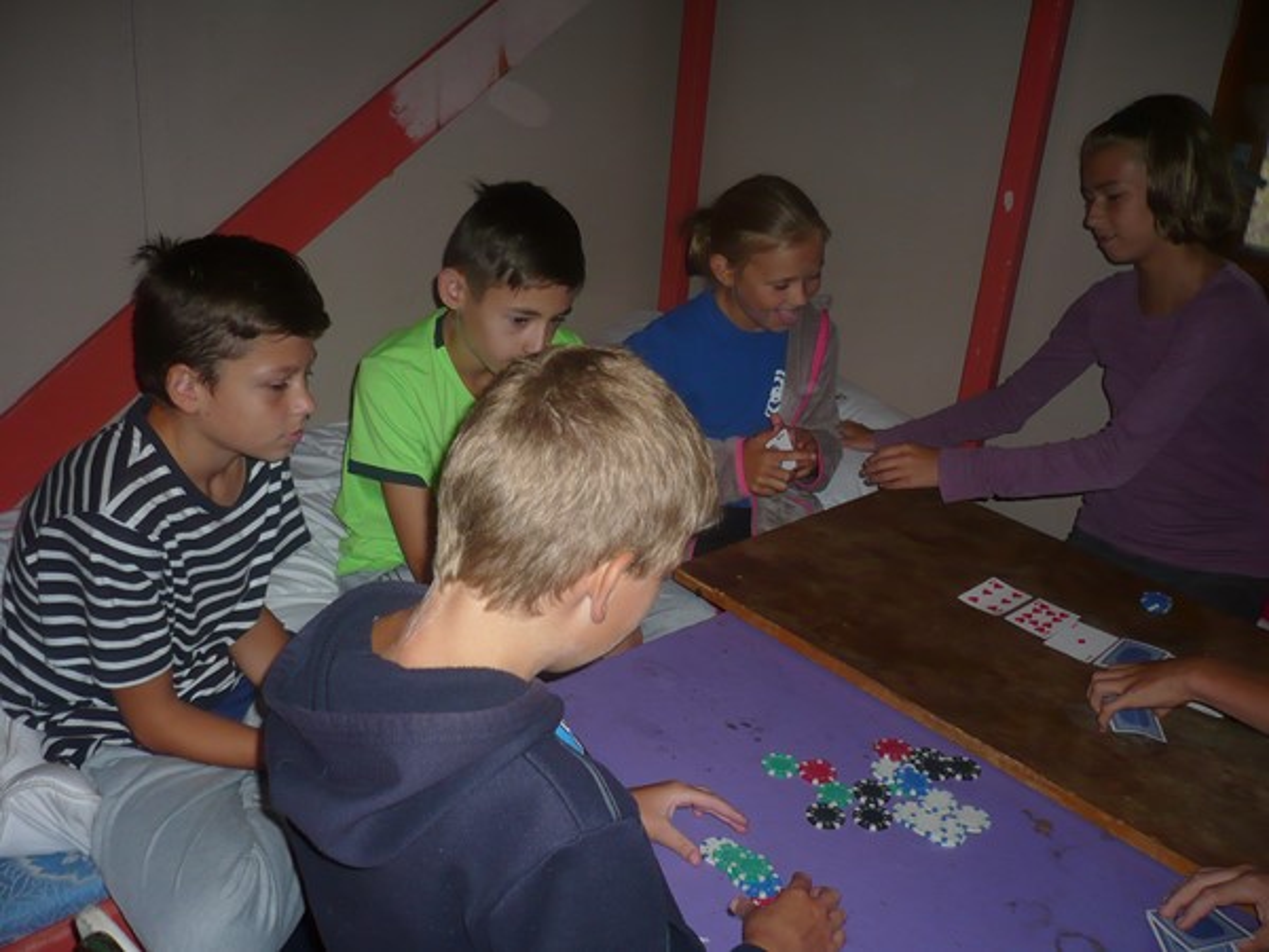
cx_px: 634
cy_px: 476
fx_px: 1283
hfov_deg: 52.6
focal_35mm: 35
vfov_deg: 40.7
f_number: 2.8
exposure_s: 1/30
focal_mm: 5.8
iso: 100
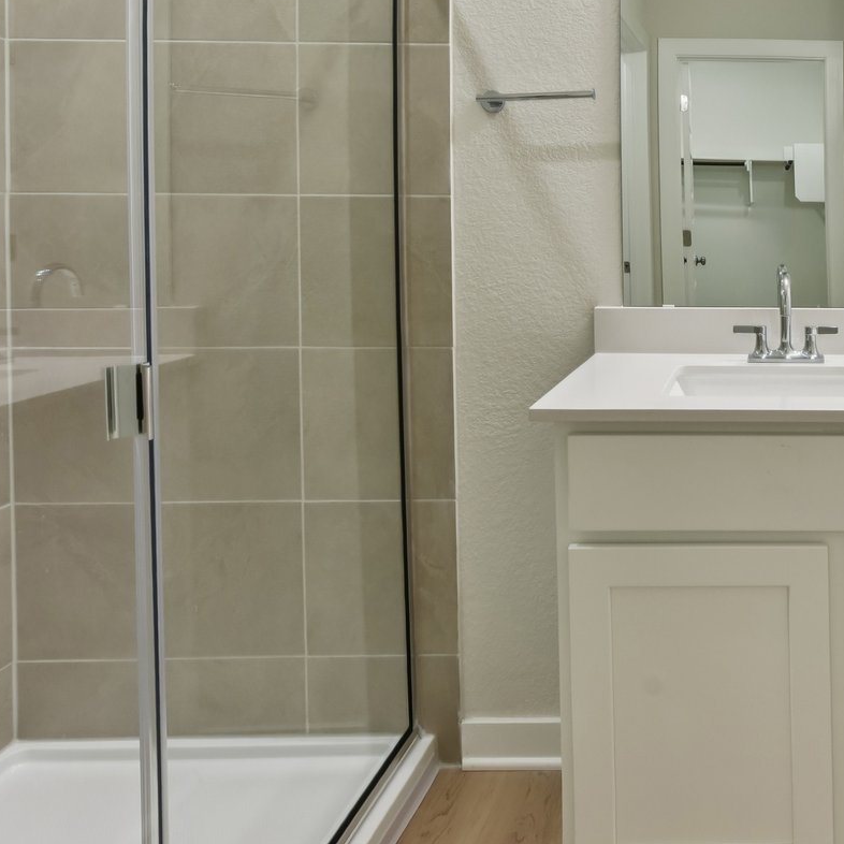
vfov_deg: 50.6
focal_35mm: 31
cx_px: 774
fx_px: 855
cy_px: 221
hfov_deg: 46.8
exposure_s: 1/20
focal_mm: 14
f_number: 8
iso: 400
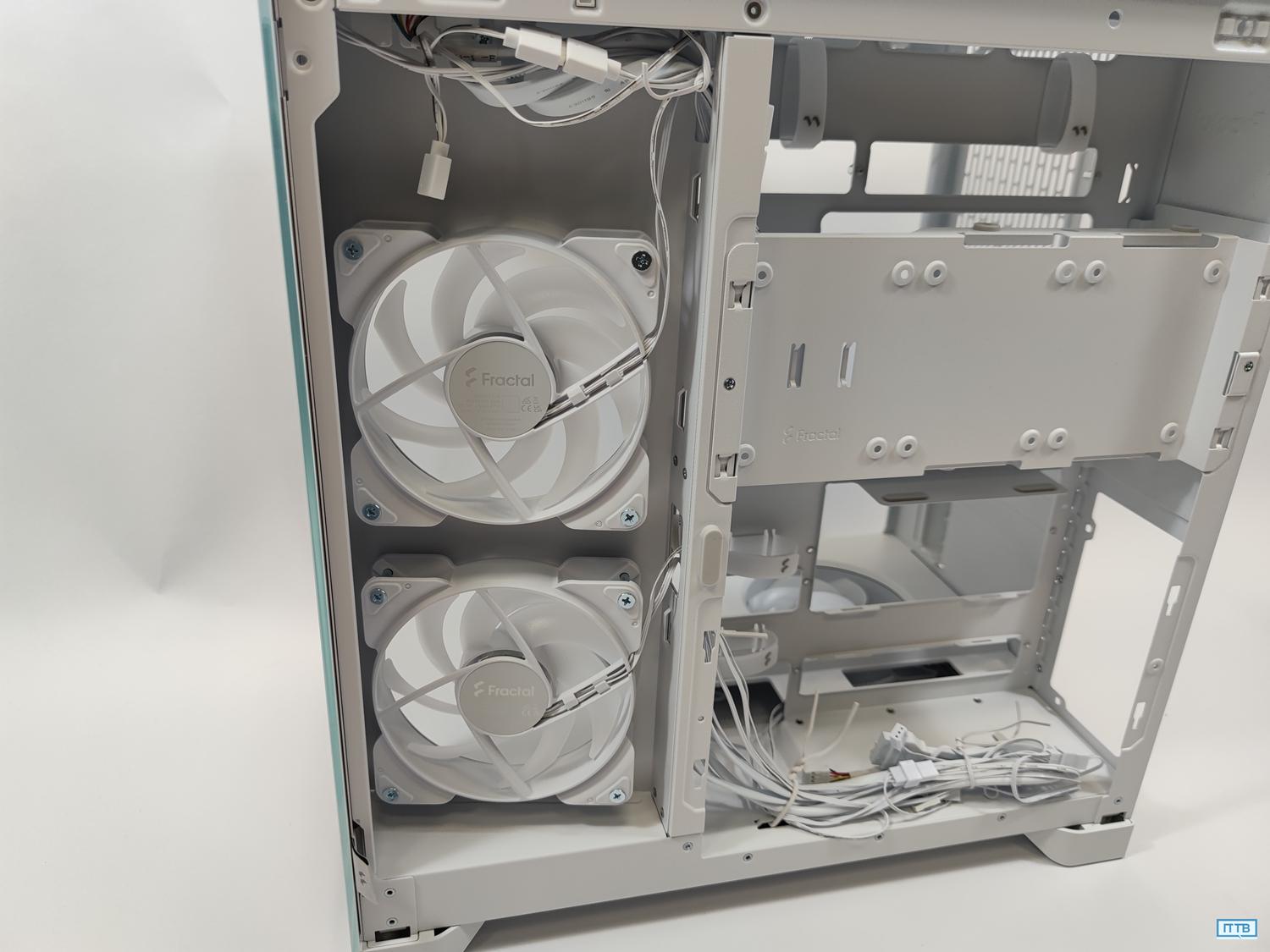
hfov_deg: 69.4
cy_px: 476
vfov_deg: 54.9
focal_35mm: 25
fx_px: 917
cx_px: 635
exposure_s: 1/100
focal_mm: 6.78
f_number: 1.85
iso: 78
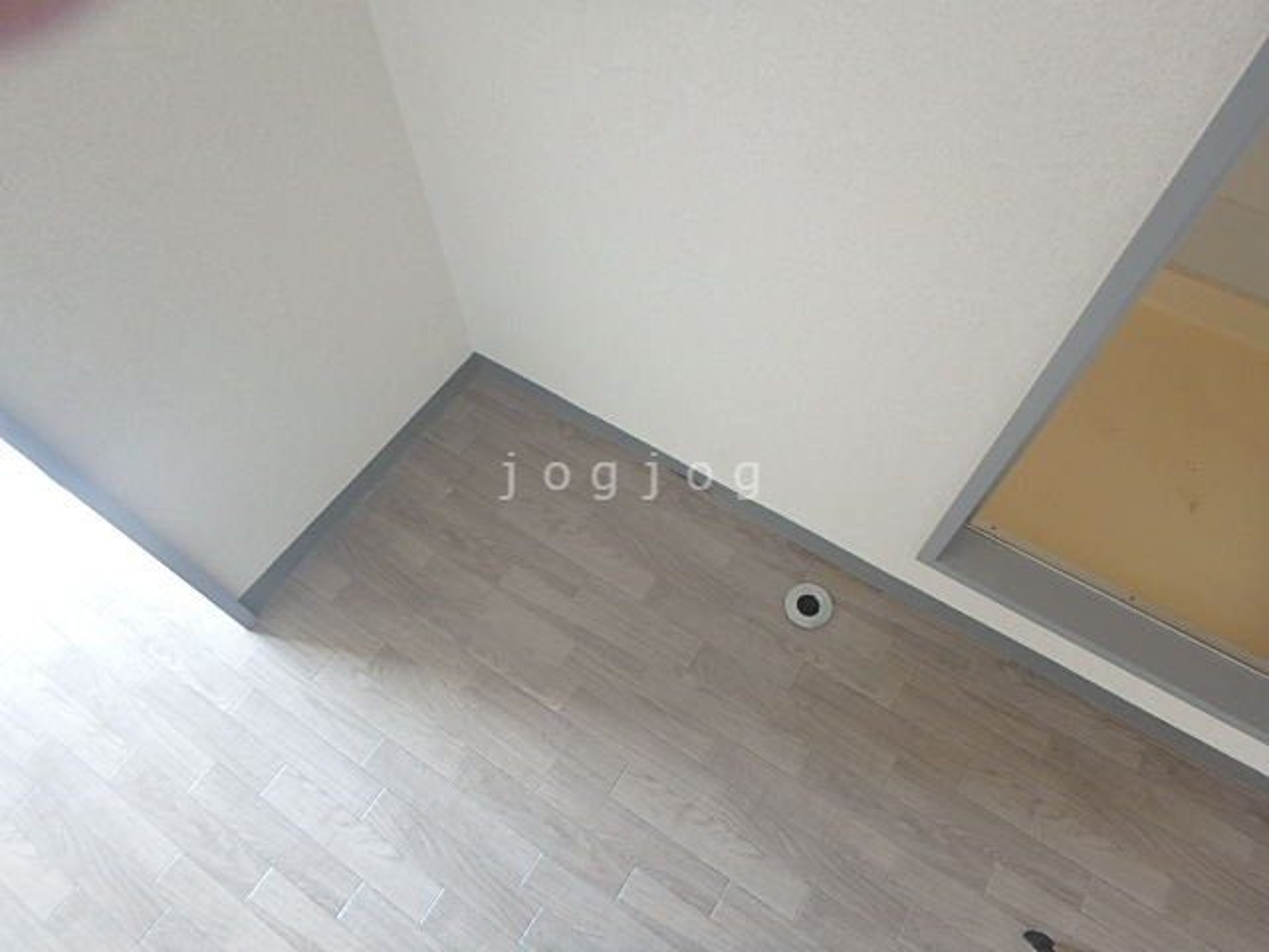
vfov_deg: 63.4
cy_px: 476
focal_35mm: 21
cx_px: 634
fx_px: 770
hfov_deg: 79.0
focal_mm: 3.7
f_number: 3.5
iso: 320
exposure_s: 1/30
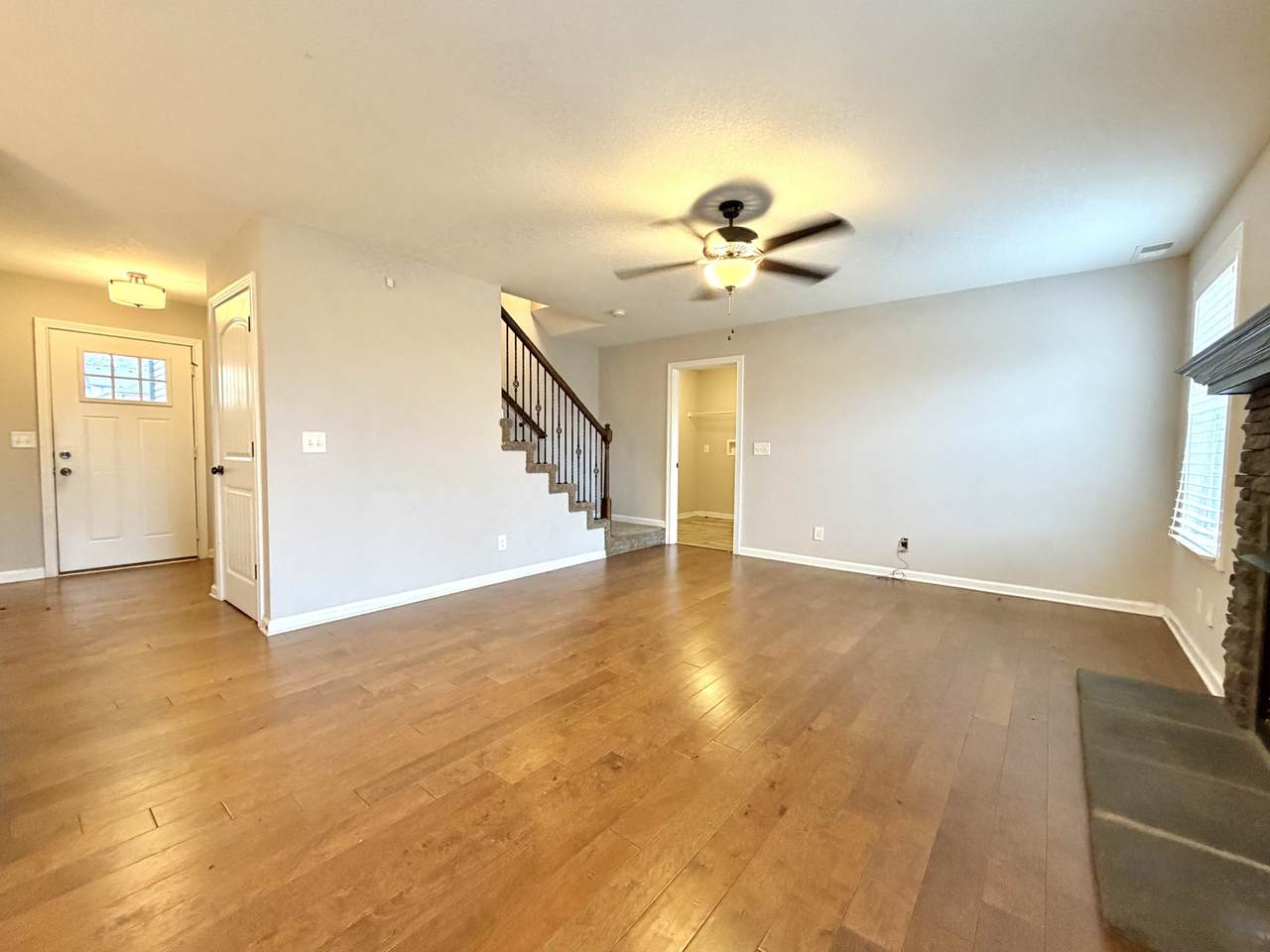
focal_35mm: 14
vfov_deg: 85.7
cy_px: 476
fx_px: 514
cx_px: 635
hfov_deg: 102.1
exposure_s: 1/60
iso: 320
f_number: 2.2
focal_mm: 2.22
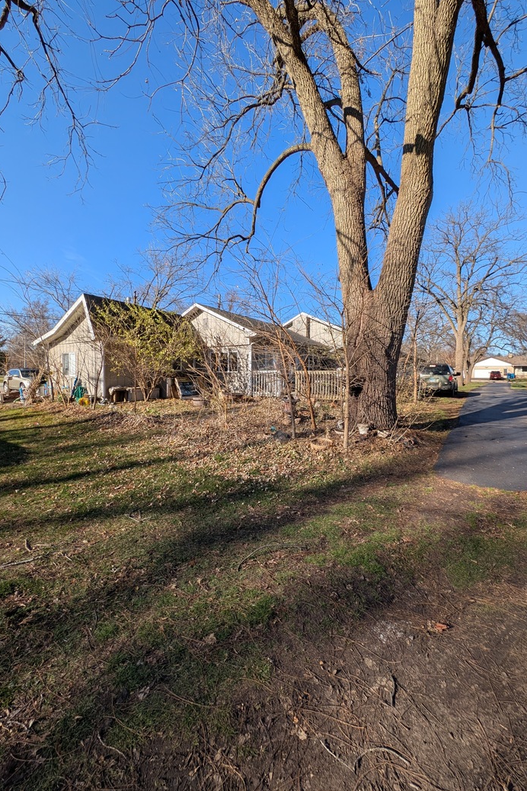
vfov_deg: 108.3
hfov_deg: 85.3
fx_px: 285
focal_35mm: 13
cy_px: 383
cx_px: 278
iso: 43
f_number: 1.95
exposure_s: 1/1337
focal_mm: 2.23
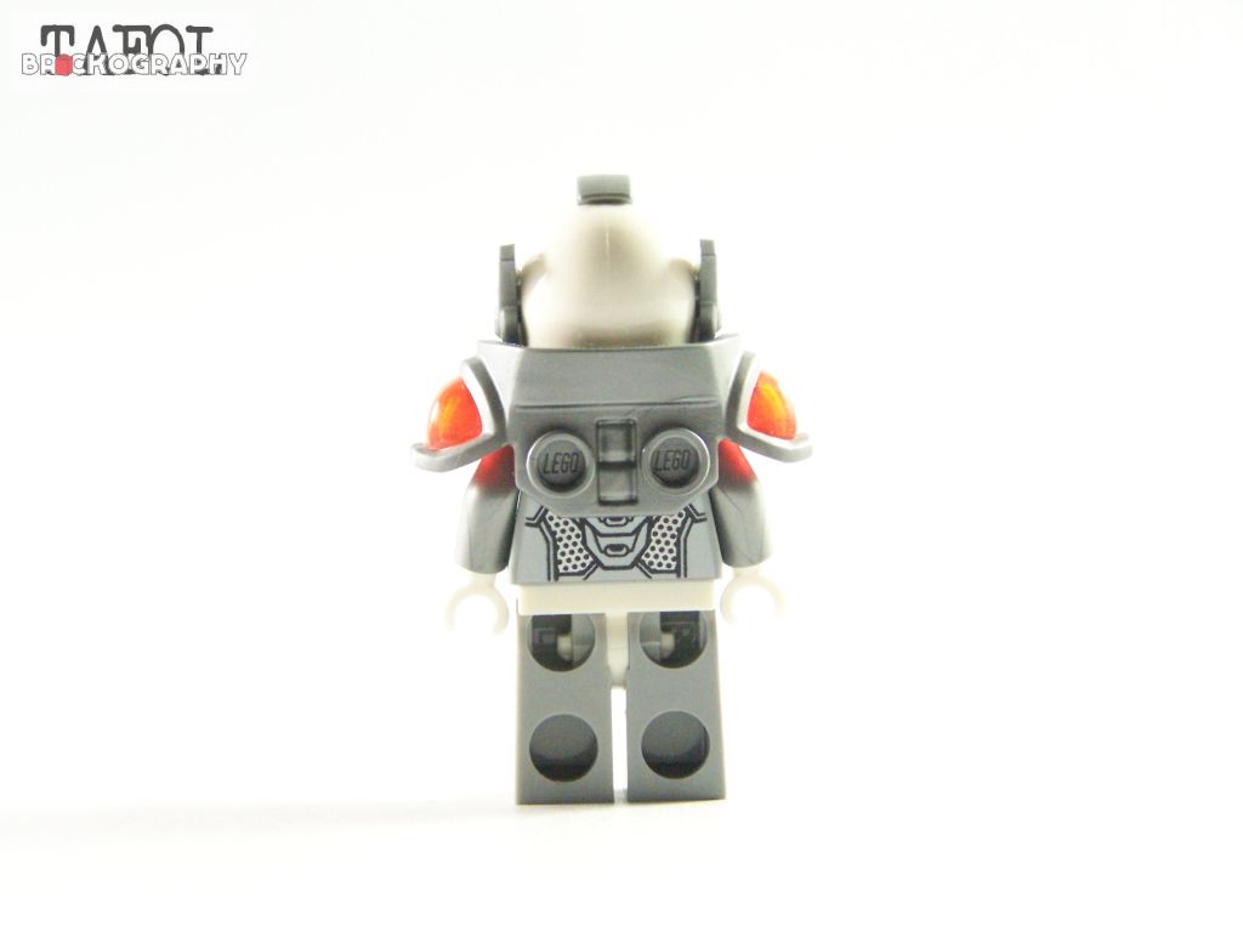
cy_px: 466
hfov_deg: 18.7
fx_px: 3770
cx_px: 622
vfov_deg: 14.1
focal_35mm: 105
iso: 400
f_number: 3.2
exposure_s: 1/45
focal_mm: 17.5
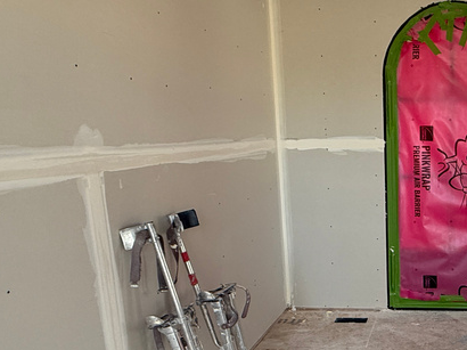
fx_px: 472
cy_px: 219
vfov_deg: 40.4
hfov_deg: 47.1
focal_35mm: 35
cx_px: 425
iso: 160
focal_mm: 2.22
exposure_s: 1/99
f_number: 2.2
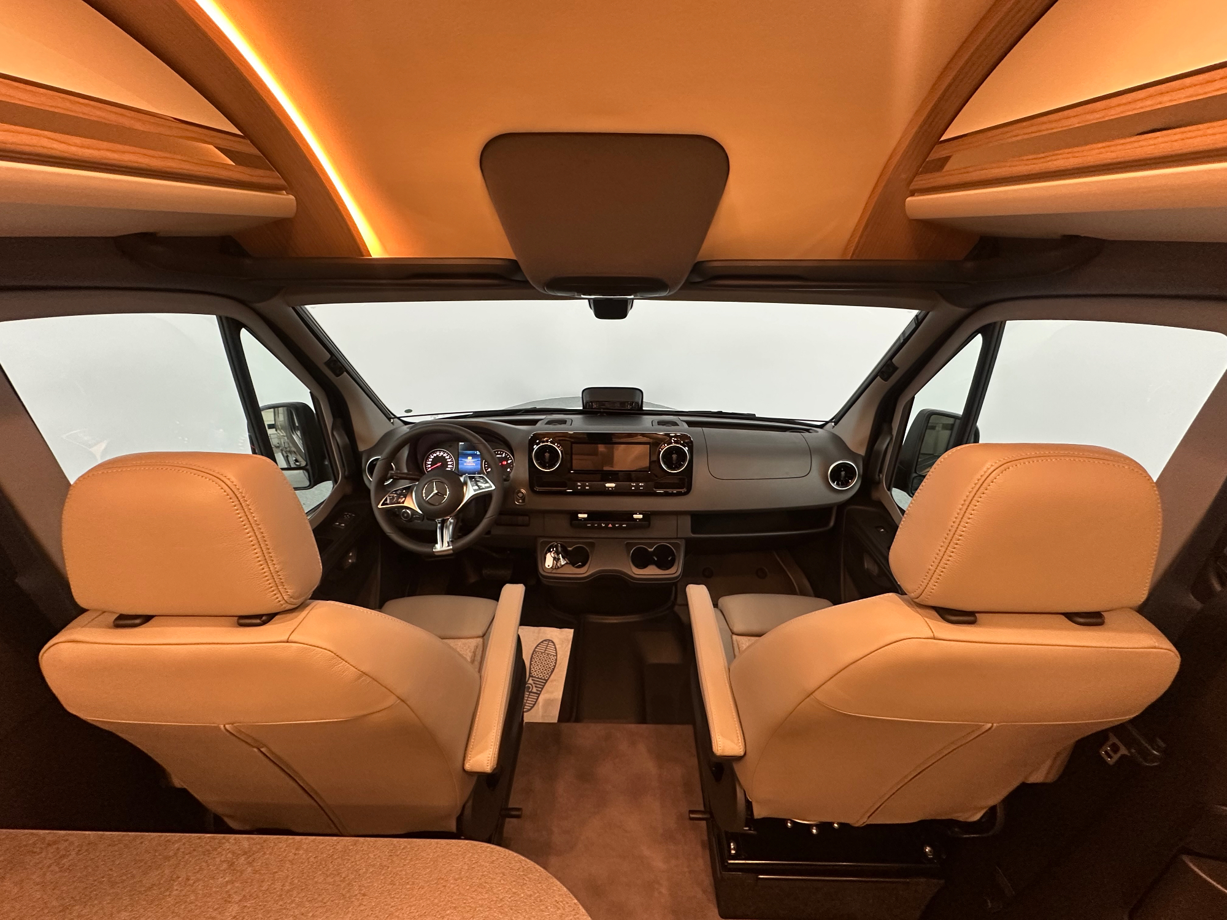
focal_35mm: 14
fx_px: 496
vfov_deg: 85.7
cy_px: 460
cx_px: 614
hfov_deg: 102.1
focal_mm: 2.22
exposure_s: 1/50
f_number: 2.2
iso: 320
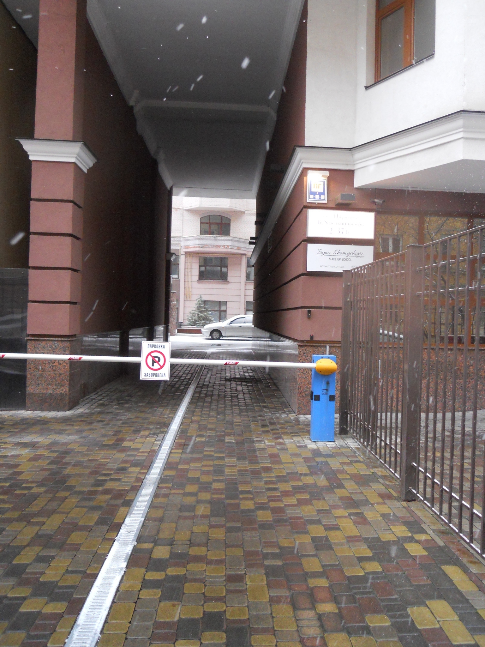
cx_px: 242
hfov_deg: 49.7
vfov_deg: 63.4
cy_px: 324
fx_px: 523
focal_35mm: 28
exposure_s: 1/125
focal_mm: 5
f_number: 2.7
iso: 500
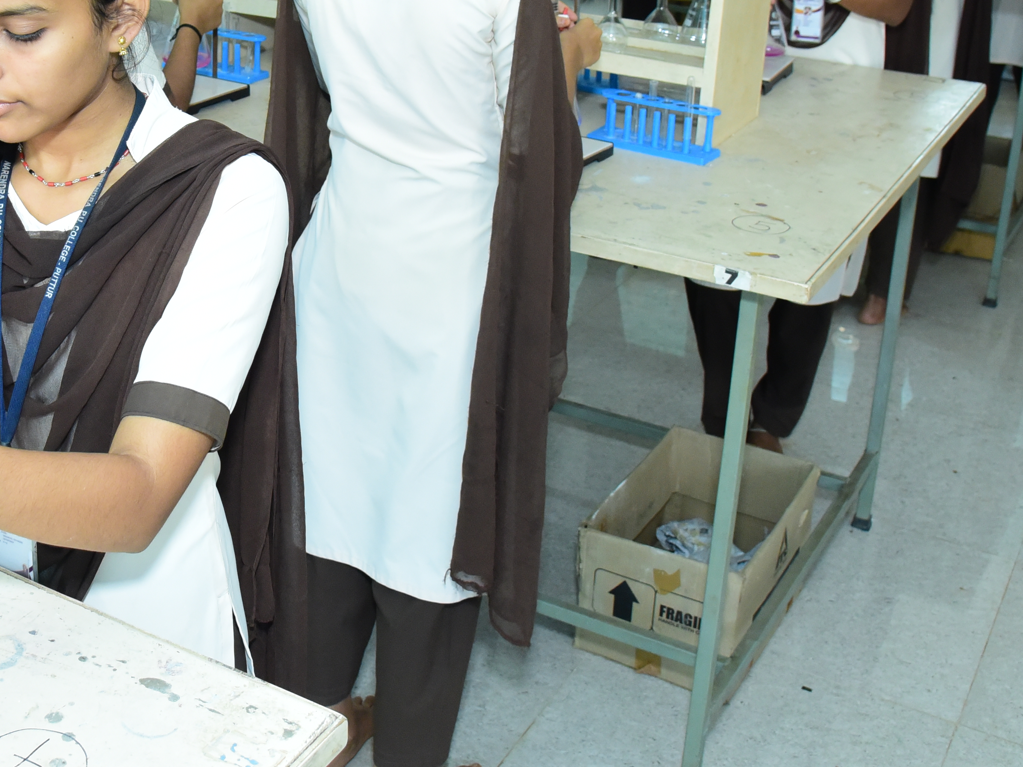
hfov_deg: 36.4
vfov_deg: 27.6
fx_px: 1507
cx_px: 230
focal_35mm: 51
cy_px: 85
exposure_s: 1/100
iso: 2500
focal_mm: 24
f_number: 5.6
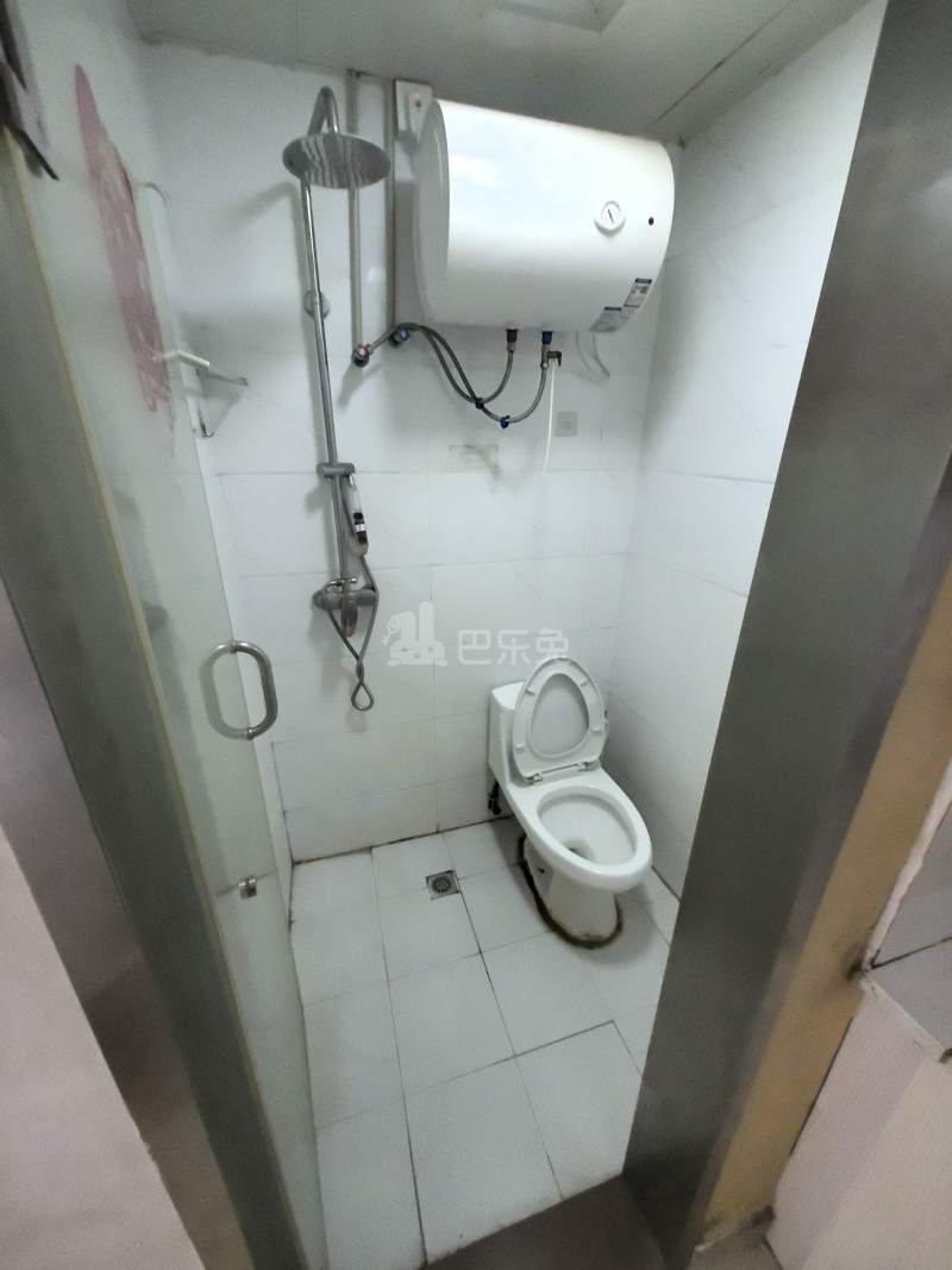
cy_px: 635
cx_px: 476
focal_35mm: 13
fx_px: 477
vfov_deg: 106.2
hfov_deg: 89.9
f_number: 2.2
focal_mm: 1.95
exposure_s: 1/33.3
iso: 640
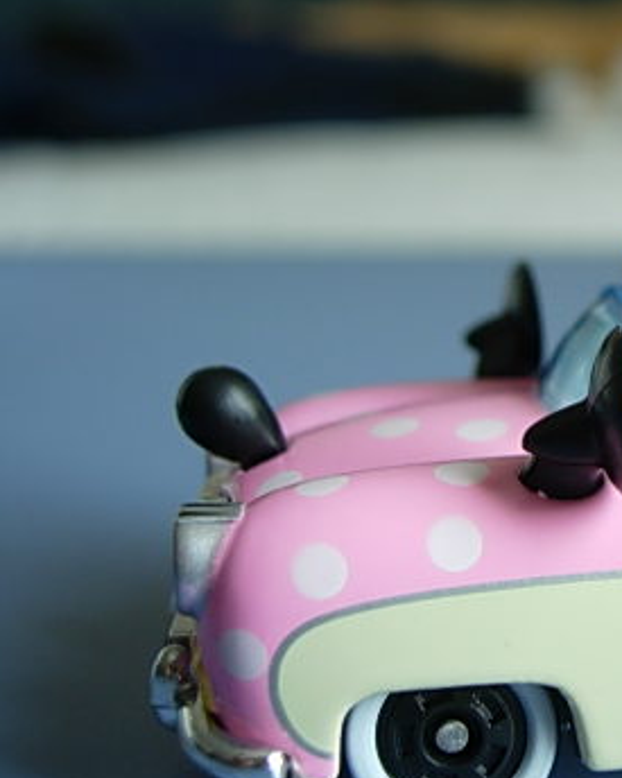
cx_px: 722
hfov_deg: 20.8
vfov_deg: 27.3
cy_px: 249
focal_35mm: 69
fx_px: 1588
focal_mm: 7.8
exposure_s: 1/41.4
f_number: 2.8
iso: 64
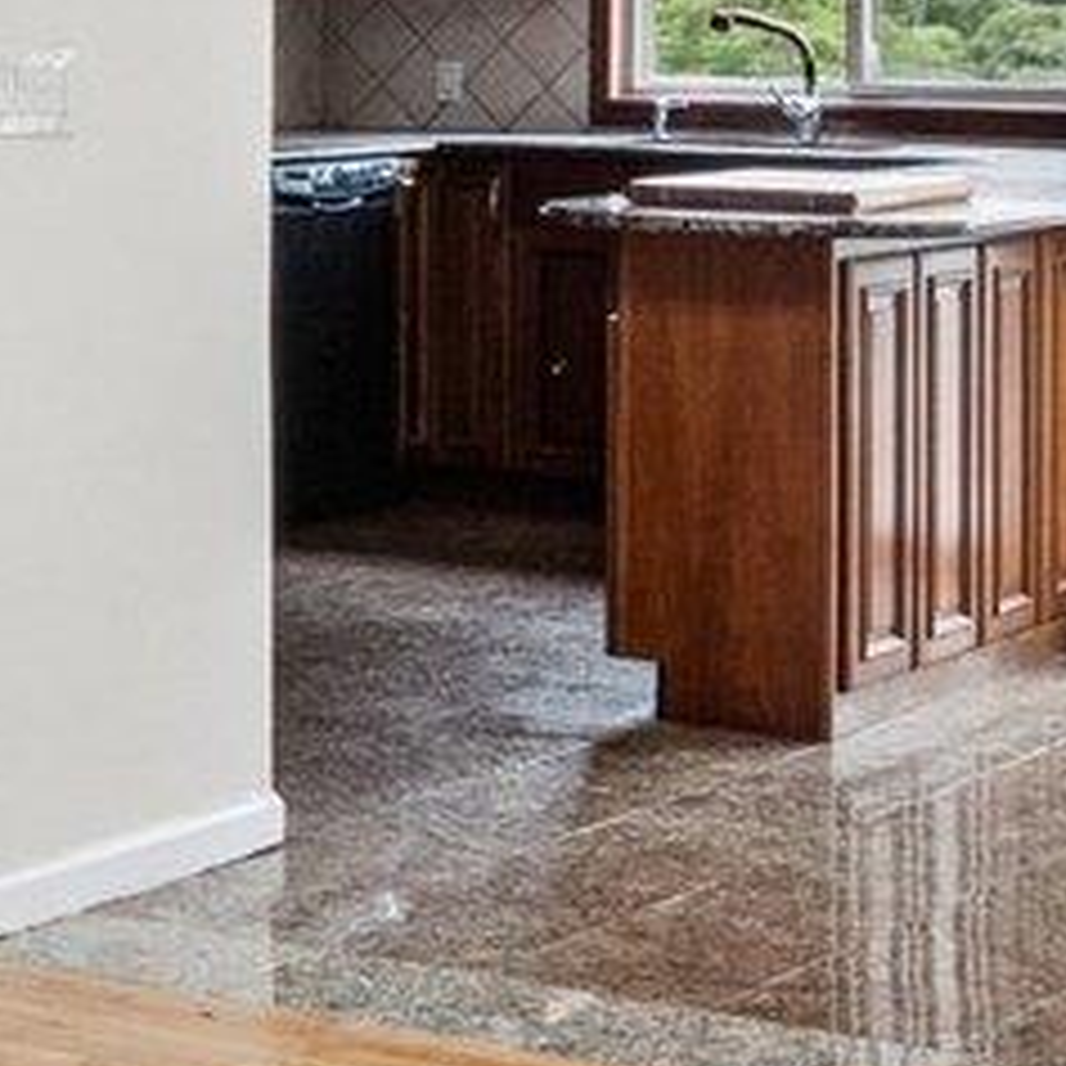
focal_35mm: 103
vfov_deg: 16.5
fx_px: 3589
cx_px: -436
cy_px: -43
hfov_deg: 15.8
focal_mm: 7
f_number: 8
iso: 400
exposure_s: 1/40
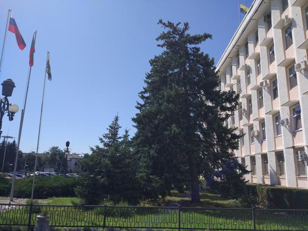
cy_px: 116
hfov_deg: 63.4
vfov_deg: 49.7
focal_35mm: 28
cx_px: 154
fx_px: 249
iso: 101
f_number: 2
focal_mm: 4.26
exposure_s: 1/1611
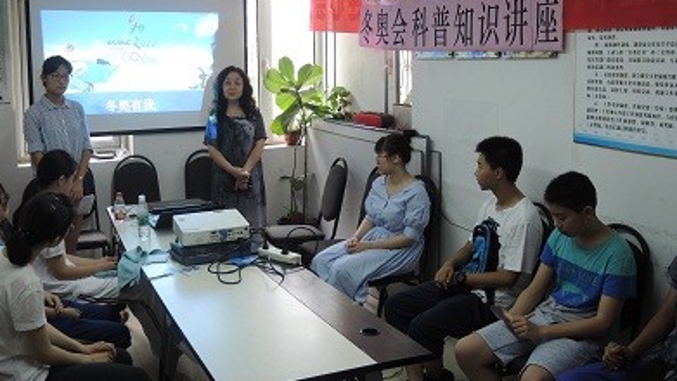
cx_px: 317
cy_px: 110
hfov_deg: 51.6
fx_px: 700
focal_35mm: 39
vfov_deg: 30.1
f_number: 2
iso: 160
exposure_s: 1/30
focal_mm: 6
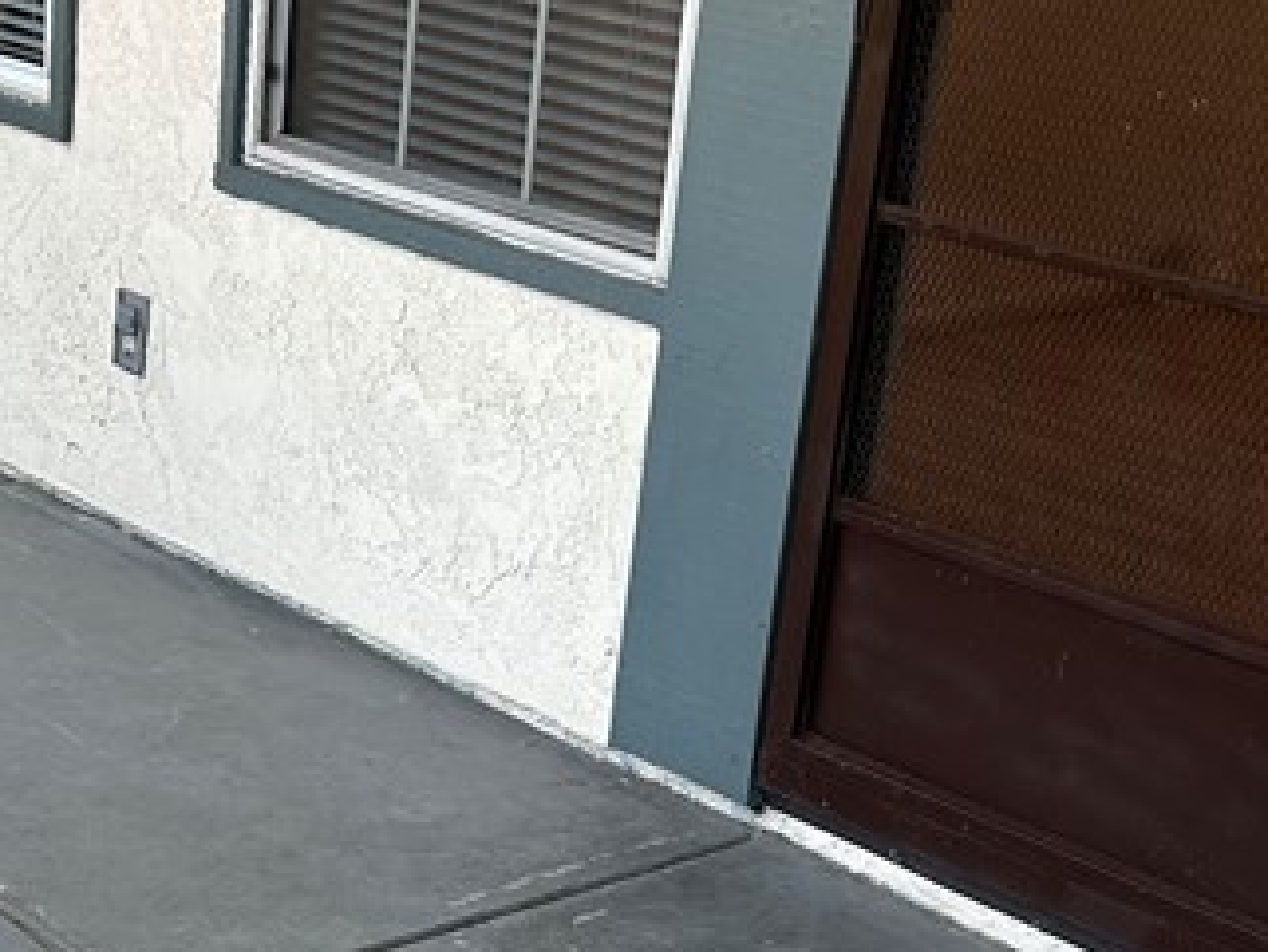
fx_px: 3041
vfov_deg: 17.4
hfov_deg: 22.8
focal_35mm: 83
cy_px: 912
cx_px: 51
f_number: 1.5
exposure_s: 1/174
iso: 40
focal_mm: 5.7
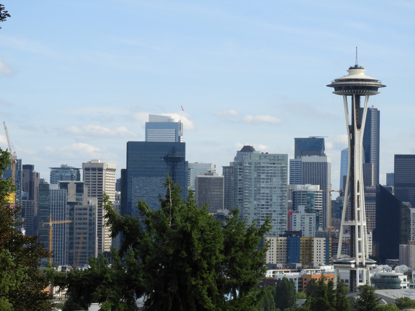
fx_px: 1798
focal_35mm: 150
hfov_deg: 13.2
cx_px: 208
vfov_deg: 9.9
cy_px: 156
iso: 100
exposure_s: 1/500
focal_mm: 26.9
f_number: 5.2
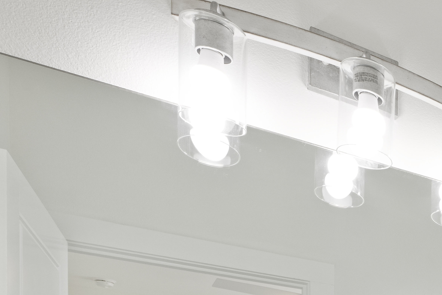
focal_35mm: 49
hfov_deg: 27.9
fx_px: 602
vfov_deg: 21.7
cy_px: 473
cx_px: 656
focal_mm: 14
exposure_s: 1/80
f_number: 8
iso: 400
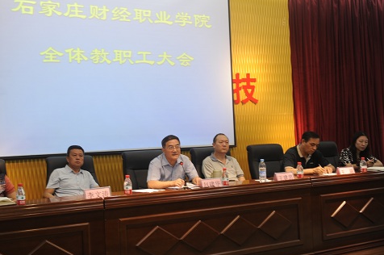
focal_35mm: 43
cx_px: 142
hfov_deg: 45.1
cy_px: 125
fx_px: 458
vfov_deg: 31.1
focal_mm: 32
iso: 200
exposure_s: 1/13
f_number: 2.8
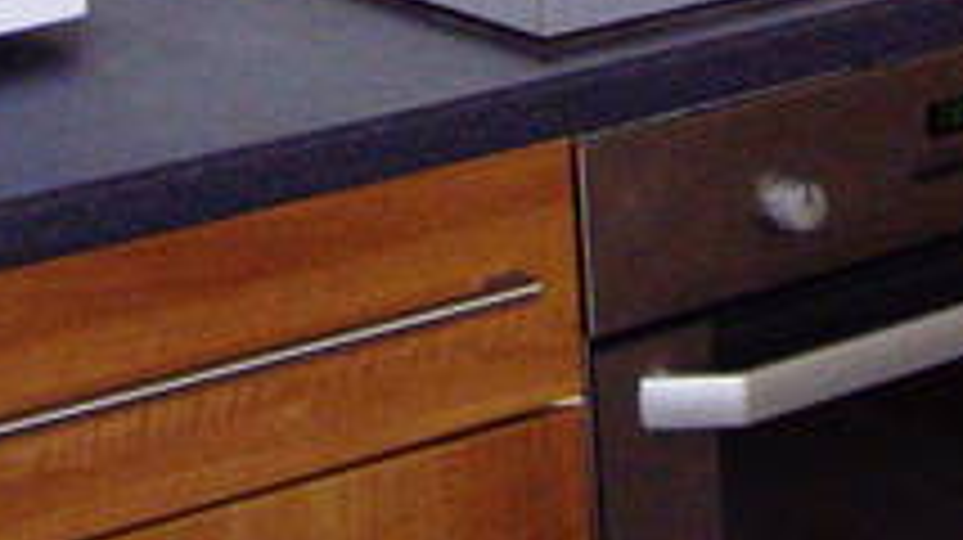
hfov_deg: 13.8
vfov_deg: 7.5
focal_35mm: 153
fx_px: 3904
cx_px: 1008
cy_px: -680
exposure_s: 1/40
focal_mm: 7.9
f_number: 2.8
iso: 400
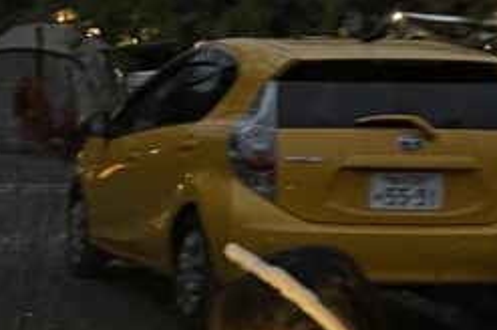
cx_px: -161
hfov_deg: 17.7
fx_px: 1489
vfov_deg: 12.1
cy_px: 479
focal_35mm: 108
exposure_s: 1/30
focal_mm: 5.1
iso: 800
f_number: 1.6
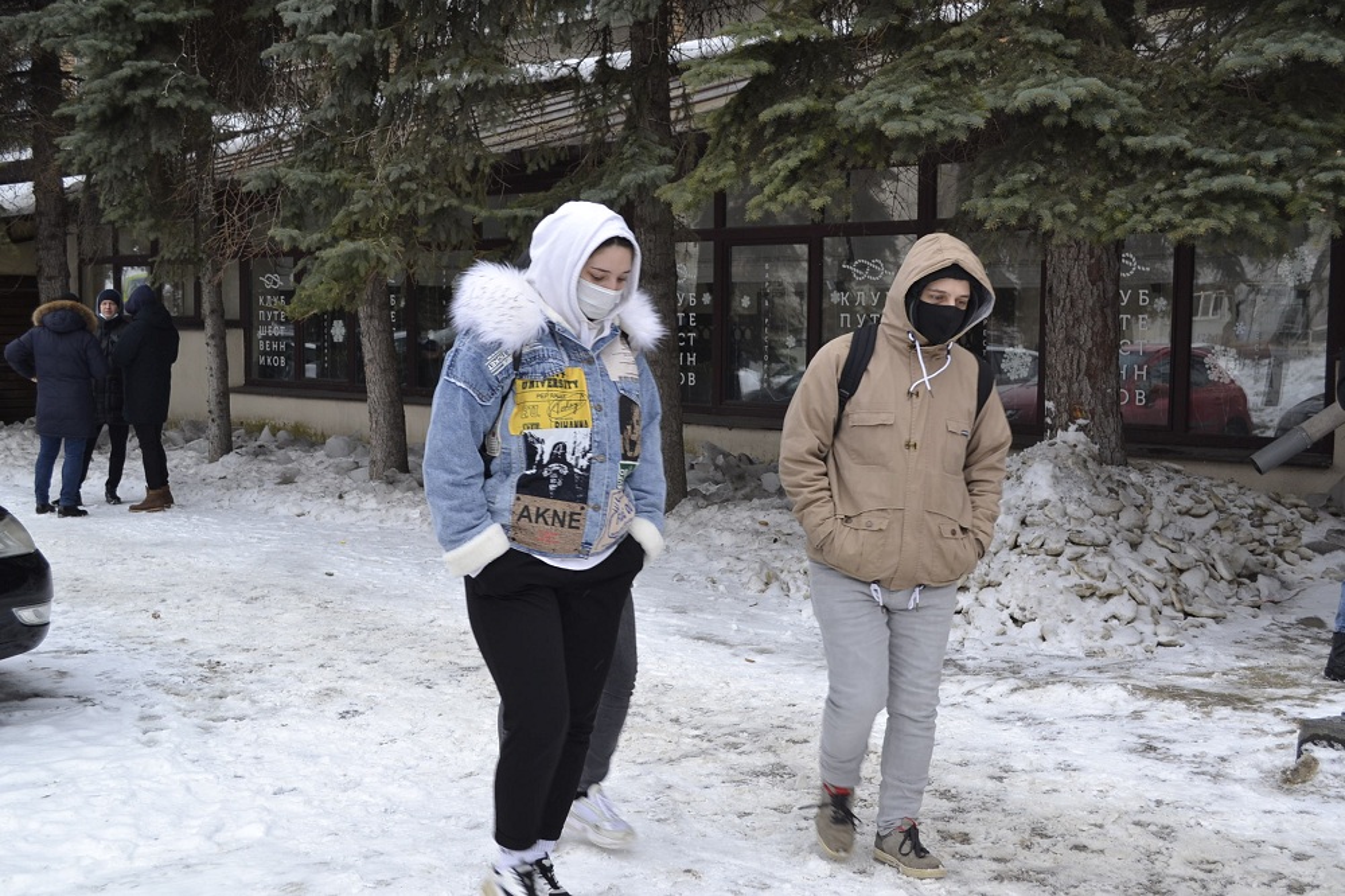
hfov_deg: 45.0
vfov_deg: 30.8
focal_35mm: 44
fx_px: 1625
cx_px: 672
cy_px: 448
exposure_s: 1/125
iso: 250
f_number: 5.6
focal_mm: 29
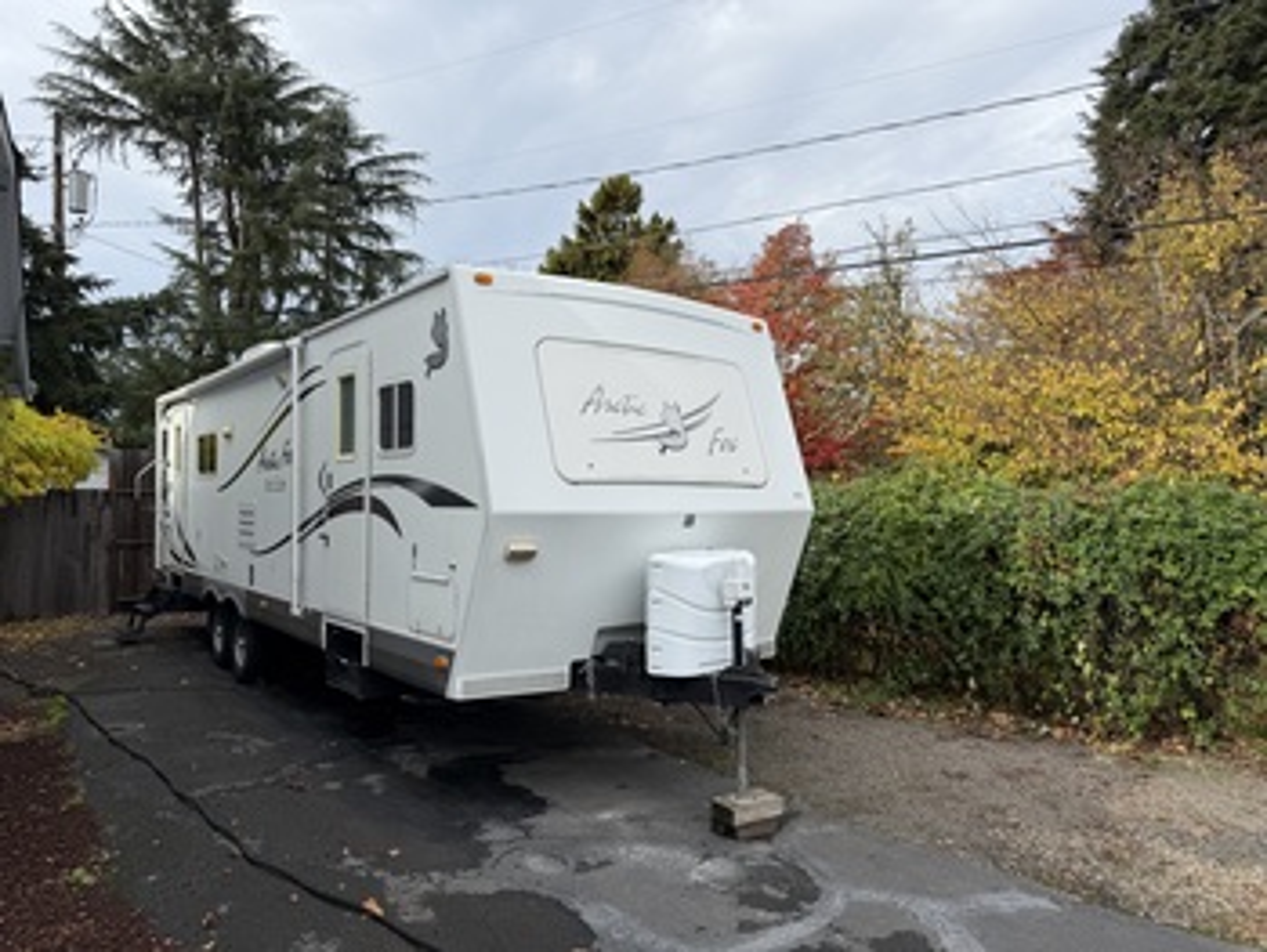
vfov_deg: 56.9
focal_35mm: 24
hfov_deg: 71.6
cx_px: 634
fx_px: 879
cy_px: 476
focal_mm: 6.76
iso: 80
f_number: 1.78
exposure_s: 1/3279
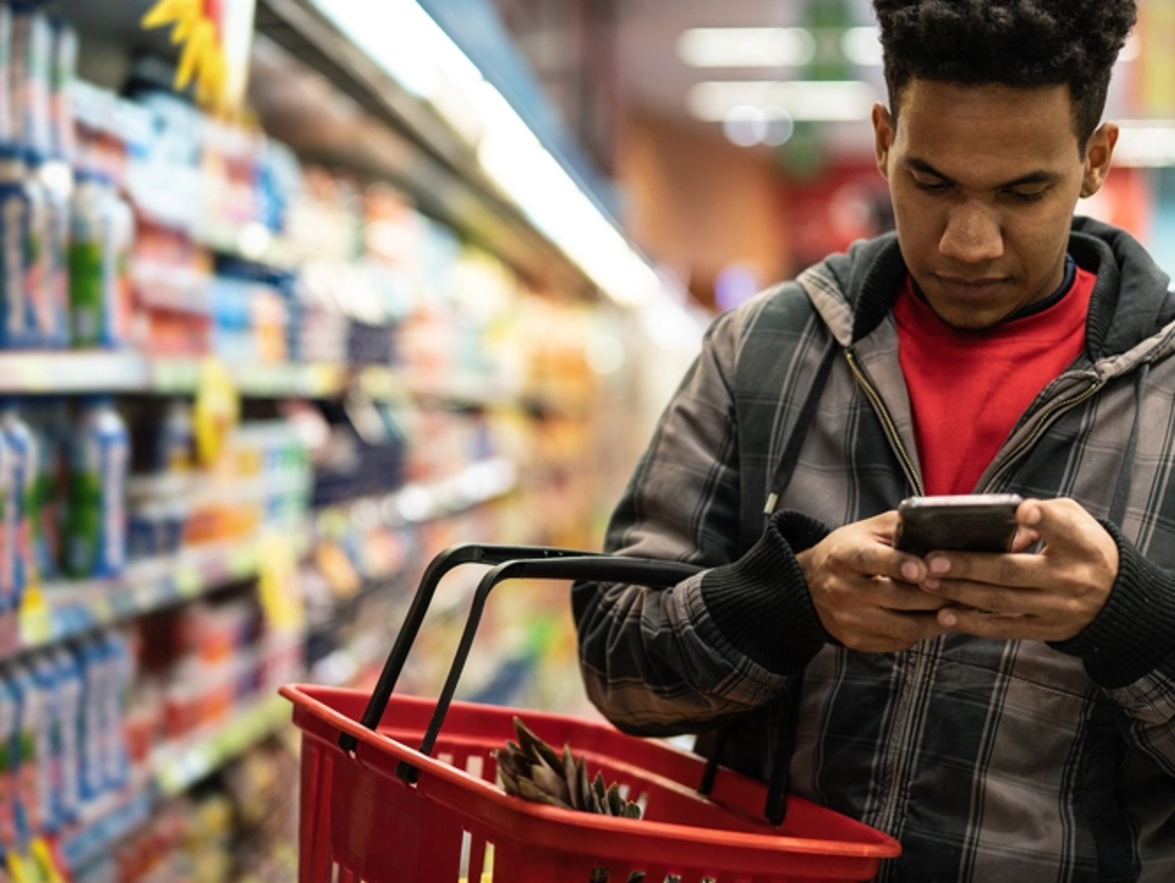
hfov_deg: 27.0
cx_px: 597
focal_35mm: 72
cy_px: 333
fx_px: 2445
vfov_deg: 20.4
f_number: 1.4
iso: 1000
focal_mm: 50
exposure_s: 1/400
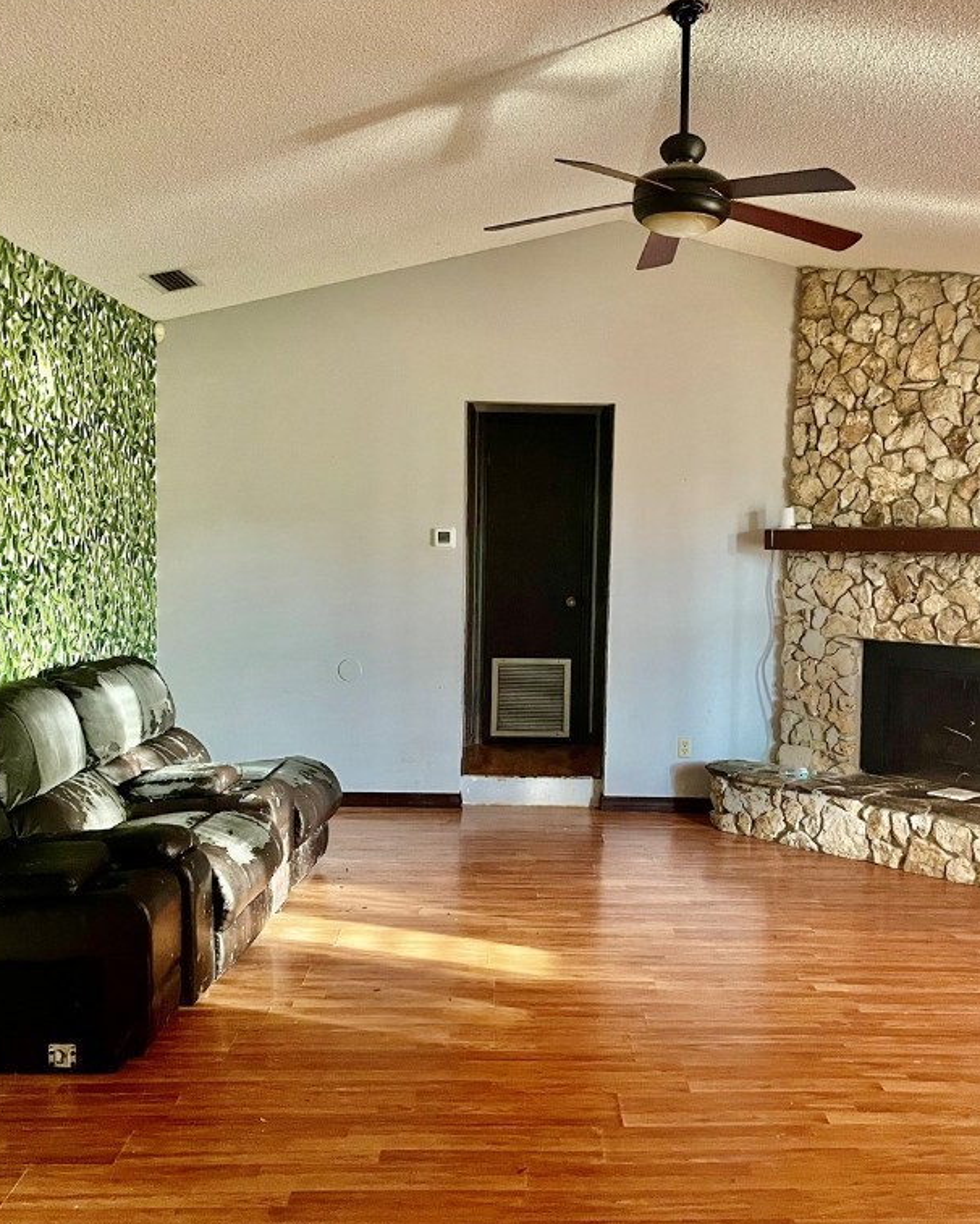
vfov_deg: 54.2
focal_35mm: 33
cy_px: 611
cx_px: 548
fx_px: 1196
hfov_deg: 44.5
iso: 640
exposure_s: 1/30
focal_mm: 5.1
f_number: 1.6
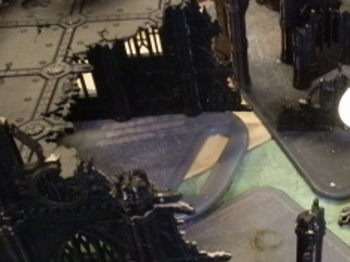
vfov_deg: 22.9
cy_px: 162
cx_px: 308
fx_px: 647
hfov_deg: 29.2
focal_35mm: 64
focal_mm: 5
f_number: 3.1
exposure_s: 1/15
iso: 400
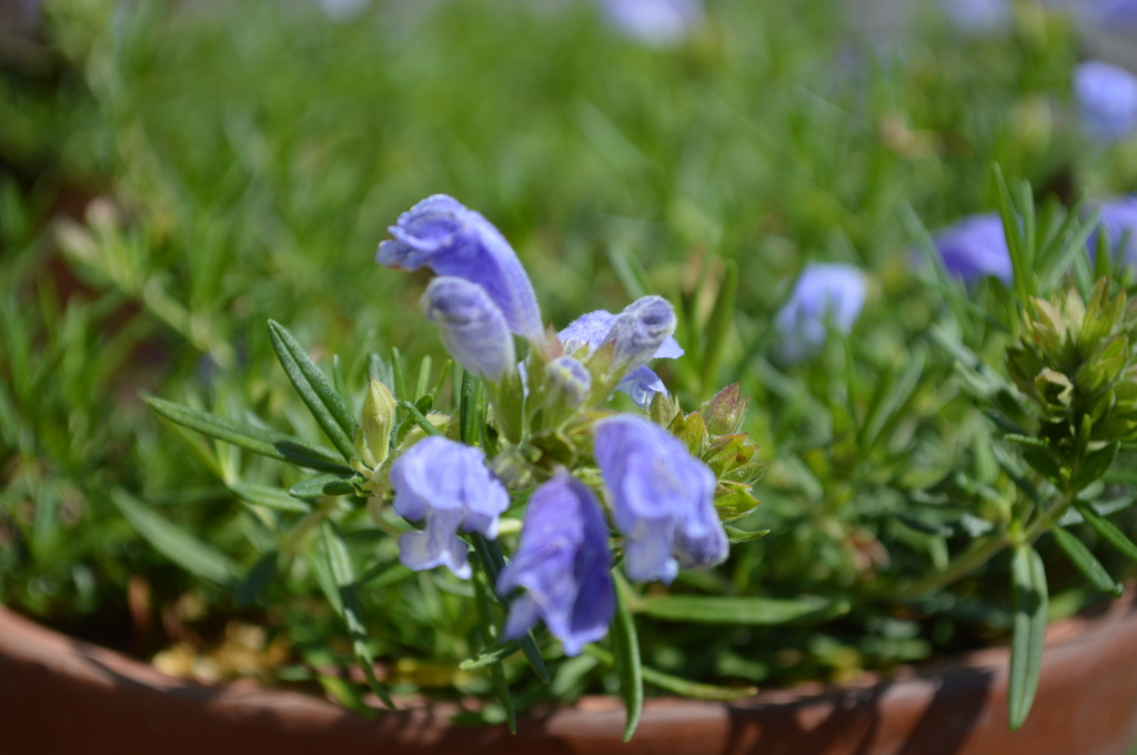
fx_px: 2602
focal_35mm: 82
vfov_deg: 16.5
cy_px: 378
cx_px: 568
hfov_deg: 24.6
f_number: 5.6
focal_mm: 55
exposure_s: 1/400
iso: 100
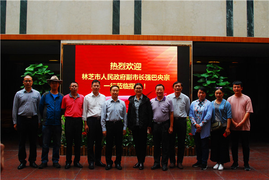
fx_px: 269
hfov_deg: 53.1
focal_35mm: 36
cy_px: 90
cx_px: 134
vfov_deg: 36.9
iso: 500
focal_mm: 24
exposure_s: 1/100
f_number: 5
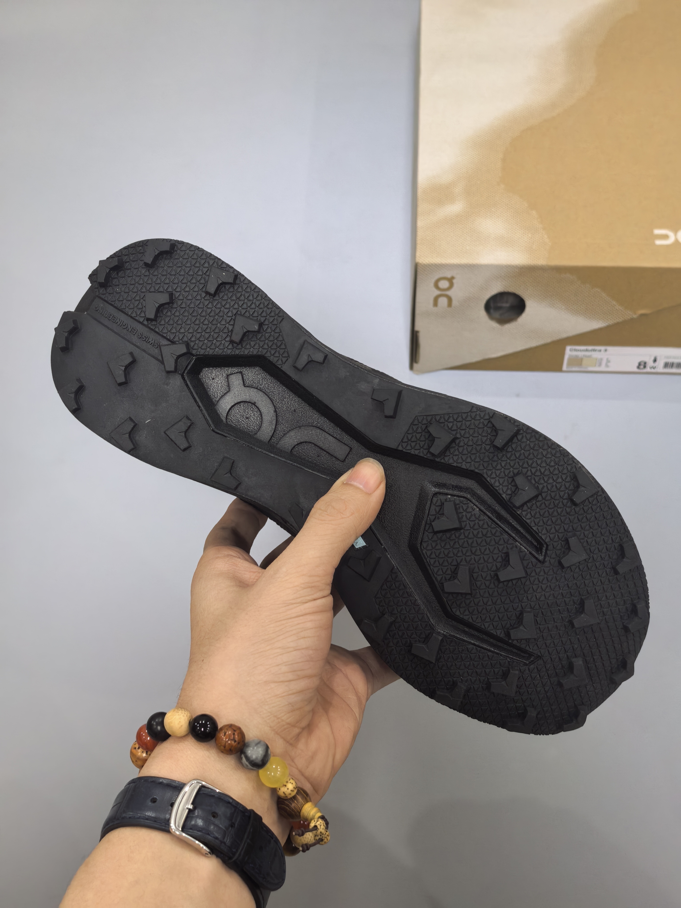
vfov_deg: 39.7
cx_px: 340
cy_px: 454
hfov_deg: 30.3
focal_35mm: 48
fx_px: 1259
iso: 320
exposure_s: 1/50
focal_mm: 5.75
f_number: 2
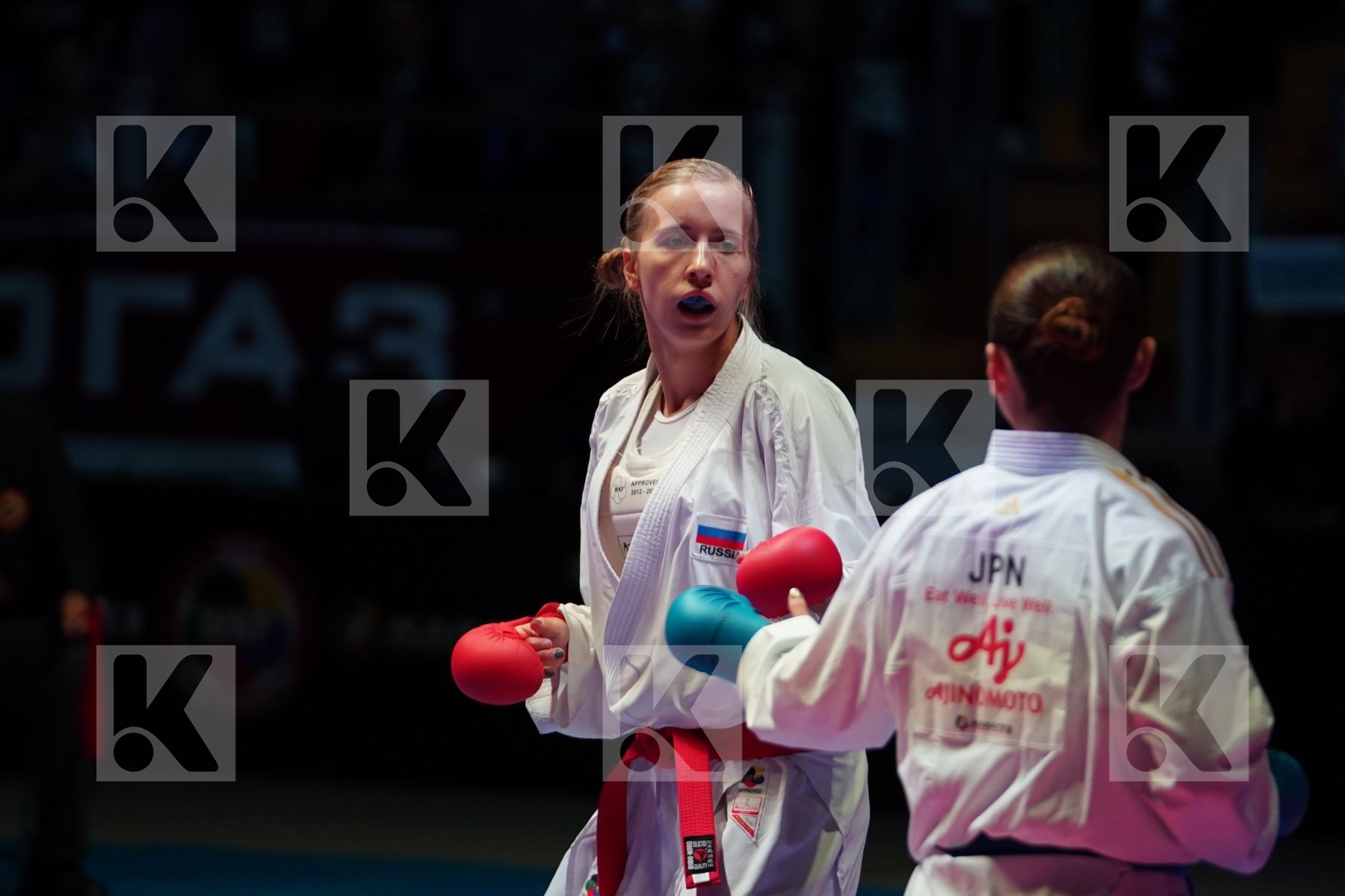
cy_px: 448
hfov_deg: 8.5
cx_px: 672
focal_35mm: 241
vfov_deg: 5.7
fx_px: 9003
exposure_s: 1/1000
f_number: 2.8
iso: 1250
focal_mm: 161
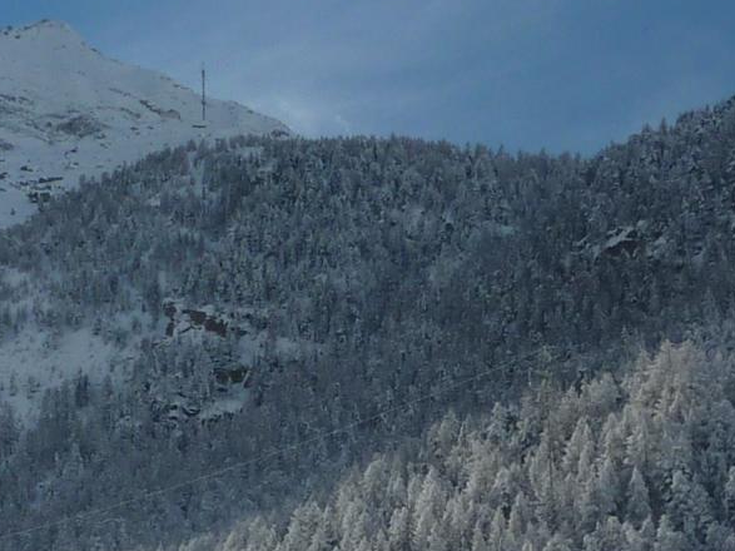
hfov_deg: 18.0
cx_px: 321
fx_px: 2314
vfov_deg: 13.1
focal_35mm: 109
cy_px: 741
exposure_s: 1/800
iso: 80
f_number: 5.6
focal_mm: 4.1
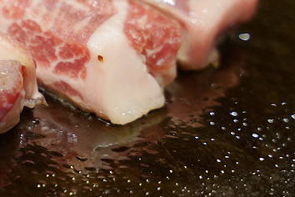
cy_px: -45
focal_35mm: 254
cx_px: -127
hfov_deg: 8.0
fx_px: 2081
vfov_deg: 5.4
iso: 1250
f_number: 4
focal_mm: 75
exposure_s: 1/160
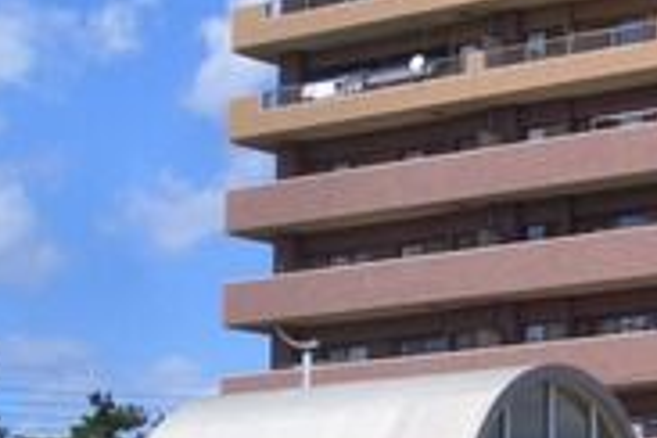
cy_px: 172
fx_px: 2245
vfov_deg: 11.1
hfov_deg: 15.1
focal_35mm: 123
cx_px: 1048
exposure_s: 1/640
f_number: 4
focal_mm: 4.8
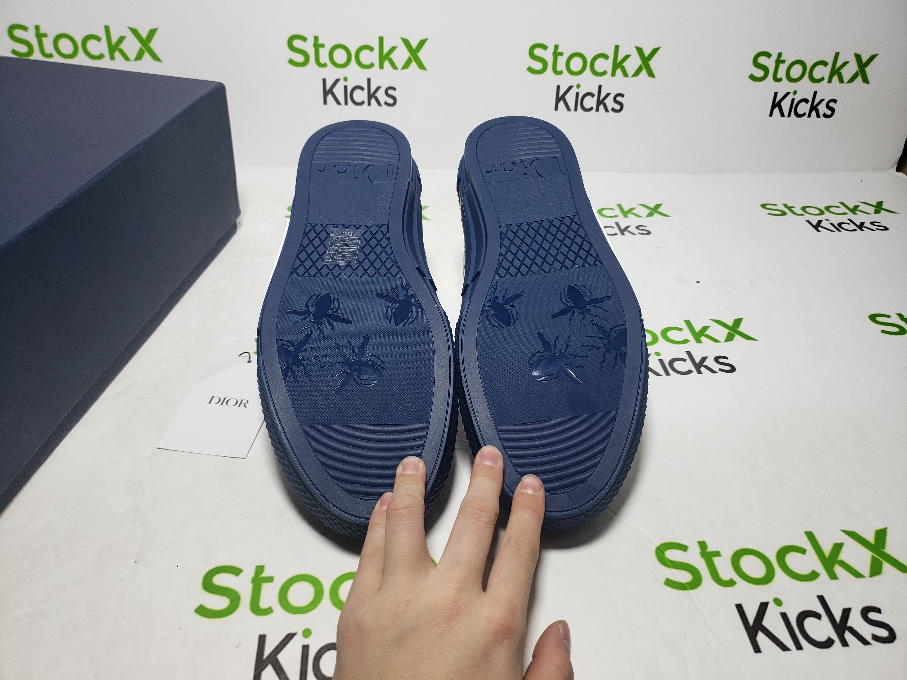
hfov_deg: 67.3
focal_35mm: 26
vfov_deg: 53.1
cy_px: 340
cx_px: 454
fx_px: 681
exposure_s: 1/362
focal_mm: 4.3
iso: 50
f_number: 1.5
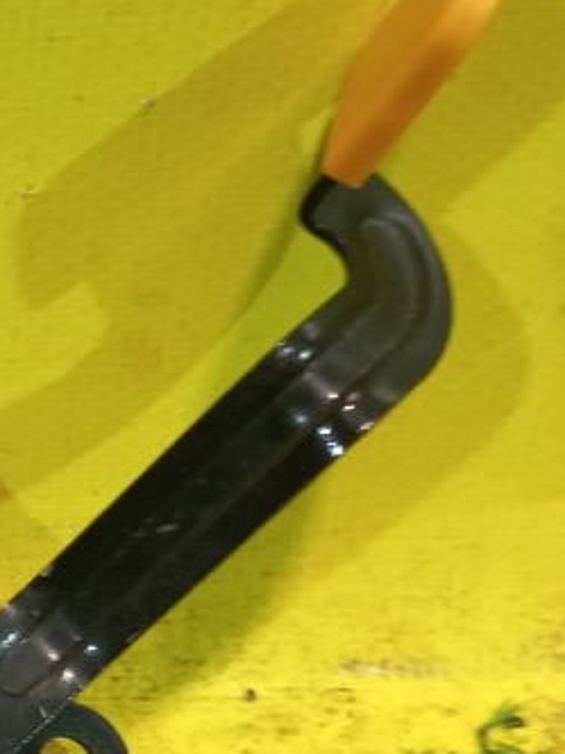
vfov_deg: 25.2
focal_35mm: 77
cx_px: -297
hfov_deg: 17.2
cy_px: 518
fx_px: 1676
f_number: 1.8
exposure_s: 1/33.3
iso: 160
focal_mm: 4.6
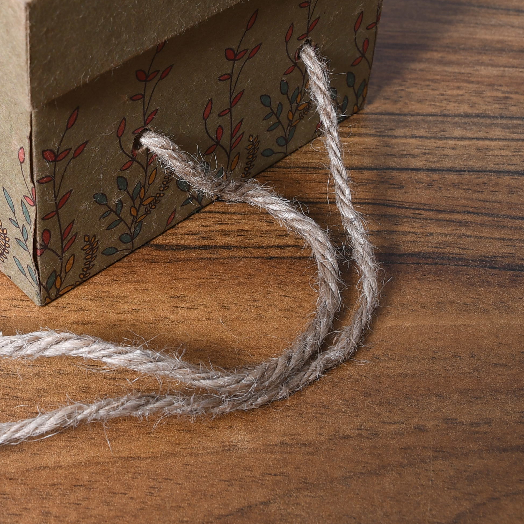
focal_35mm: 80
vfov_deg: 21.3
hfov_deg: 21.4
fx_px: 1370
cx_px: 104
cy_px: 94
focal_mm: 22
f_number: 8
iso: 125
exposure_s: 1/160
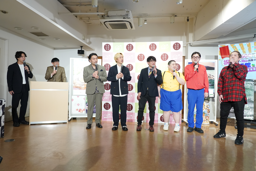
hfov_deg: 73.7
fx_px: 171
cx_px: 128
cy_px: 86
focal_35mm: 24
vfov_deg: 53.1
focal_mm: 24
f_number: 6.3
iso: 5000
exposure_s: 1/160
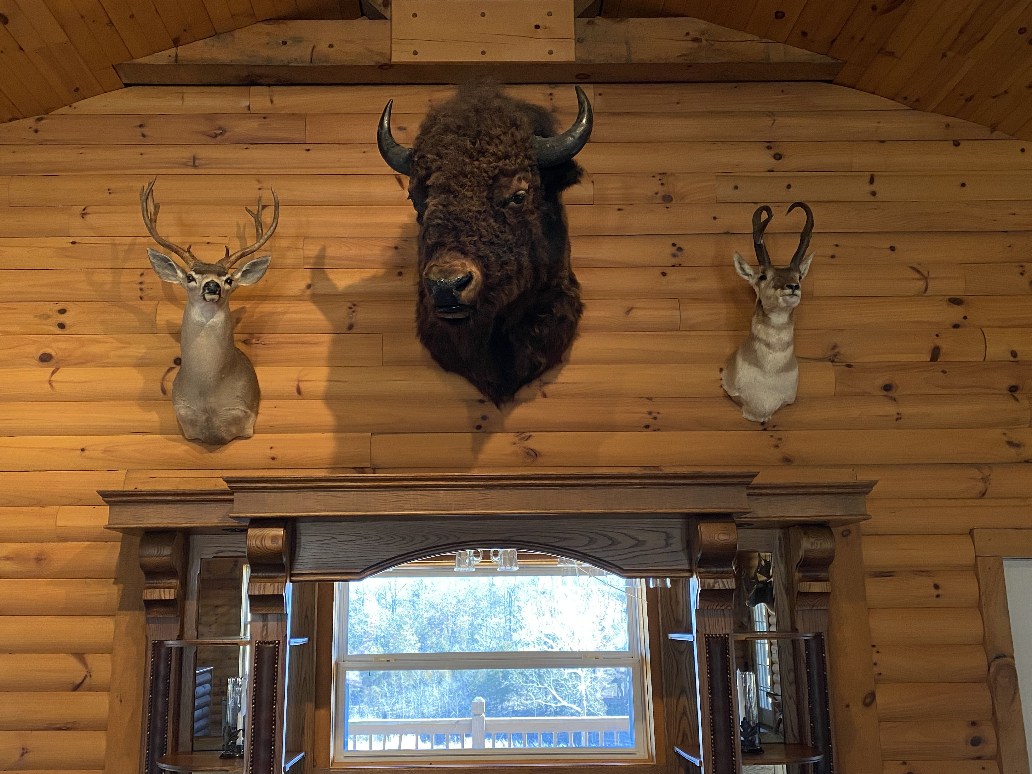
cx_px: 467
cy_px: 424
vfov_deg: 44.1
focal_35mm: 32
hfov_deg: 56.7
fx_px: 954
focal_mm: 4.25
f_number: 1.8
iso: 100
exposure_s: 1/60
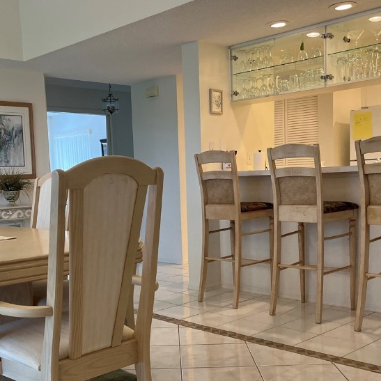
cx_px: 141
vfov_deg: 39.0
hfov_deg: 38.9
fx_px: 535
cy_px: 234
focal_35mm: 43
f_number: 1.6
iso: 125
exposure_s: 1/120
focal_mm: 5.1
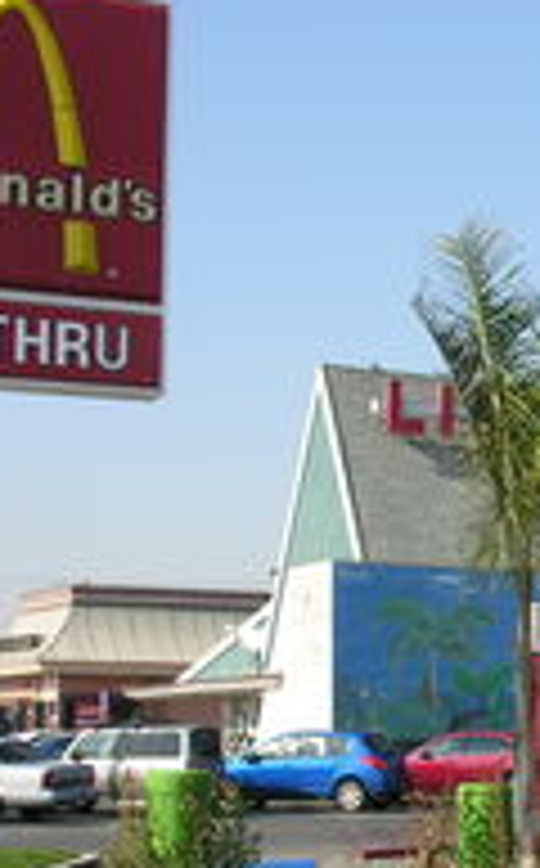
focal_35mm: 77
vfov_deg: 26.6
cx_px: 567
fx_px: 1820
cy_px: 616
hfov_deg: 16.5
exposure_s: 1/197
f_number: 5.6
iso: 50
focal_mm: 8.9
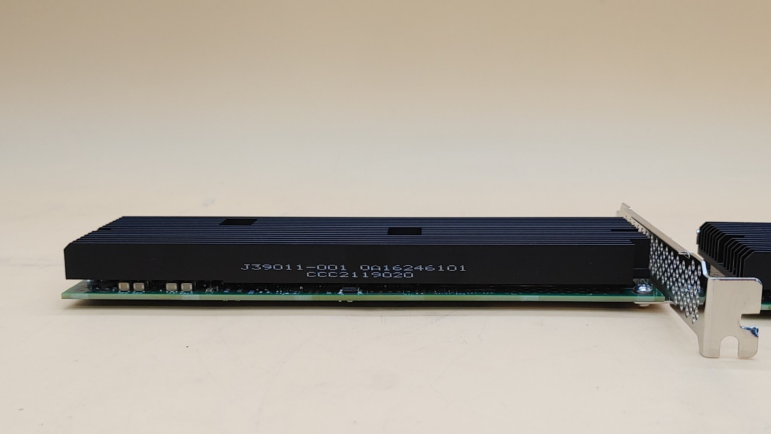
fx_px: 879
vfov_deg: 27.7
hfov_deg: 47.4
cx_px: 387
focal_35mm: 43
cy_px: 254
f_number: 1.8
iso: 50
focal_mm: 4.36
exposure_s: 1/74
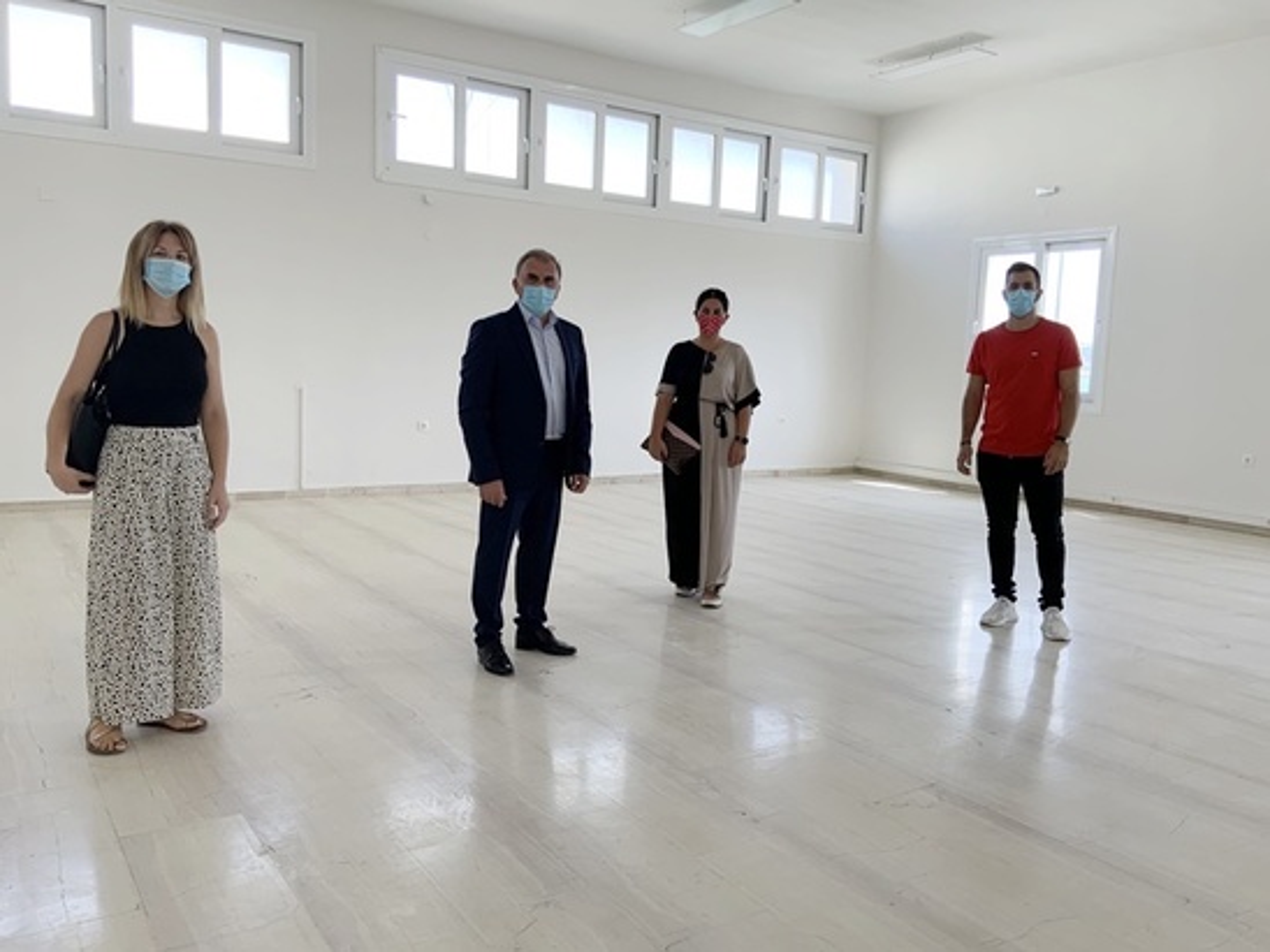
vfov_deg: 48.2
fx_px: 1064
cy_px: 476
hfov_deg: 61.7
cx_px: 635
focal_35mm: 29
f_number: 1.8
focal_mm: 3
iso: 20
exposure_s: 1/120
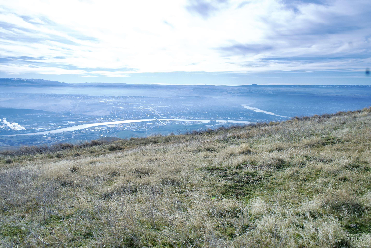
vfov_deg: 46.4
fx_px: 289
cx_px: 186
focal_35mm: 28
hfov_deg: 65.5
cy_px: 124
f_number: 5.6
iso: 1250
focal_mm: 28
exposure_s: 1/5000
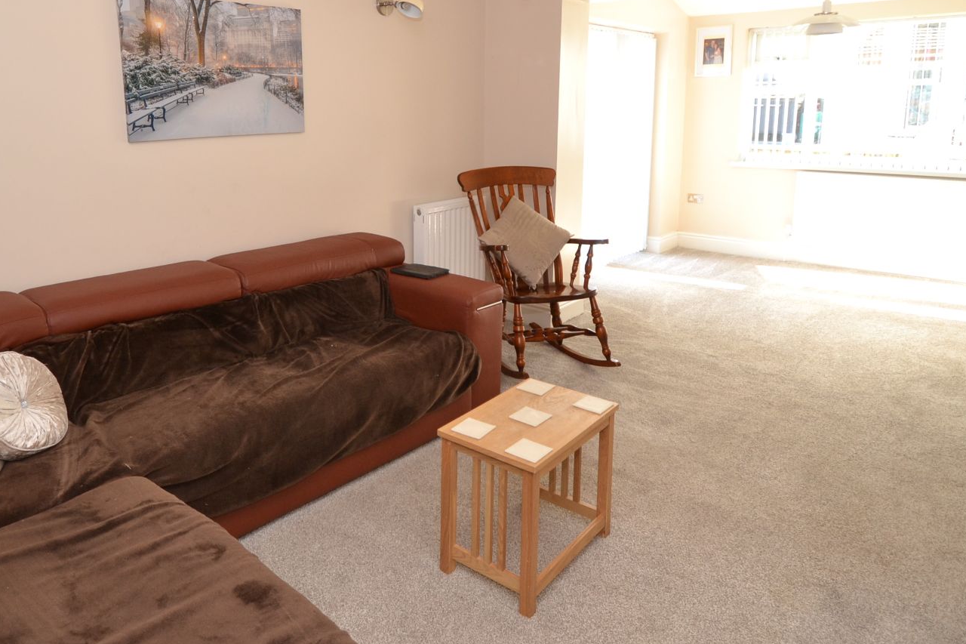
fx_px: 644
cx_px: 432
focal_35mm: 24
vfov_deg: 51.9
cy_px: 201
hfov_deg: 73.5
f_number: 4
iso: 400
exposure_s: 1/60
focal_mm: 10
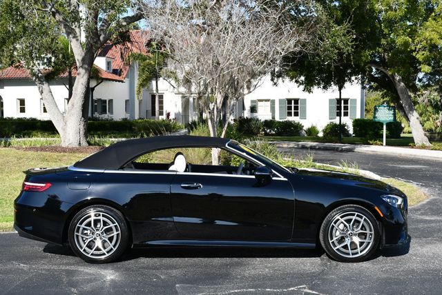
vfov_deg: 23.4
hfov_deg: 34.5
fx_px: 713
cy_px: 148
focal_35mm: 58
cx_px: 221
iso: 110
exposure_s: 1/250
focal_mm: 29
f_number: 8
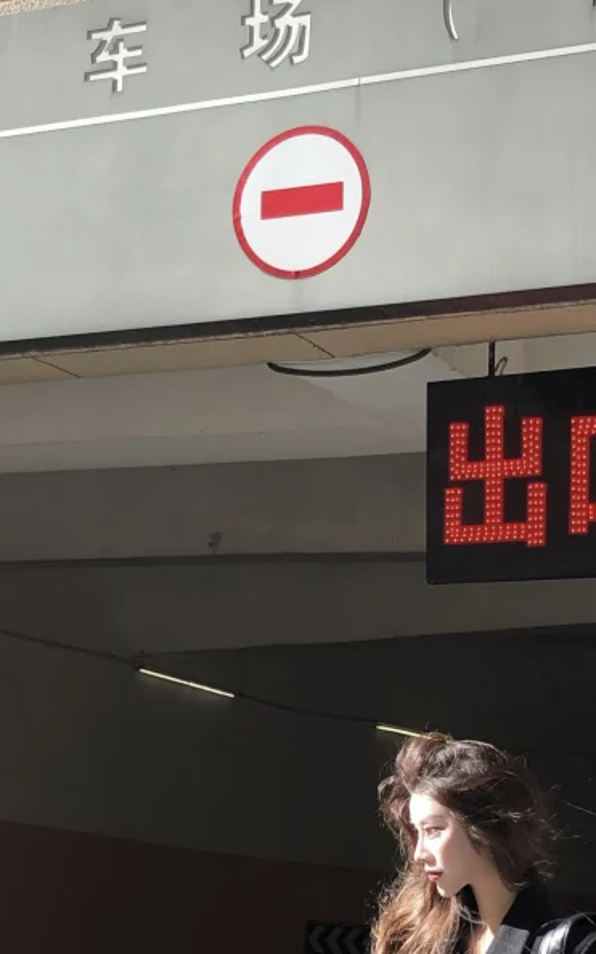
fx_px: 1872
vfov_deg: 27.7
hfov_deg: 18.0
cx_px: 429
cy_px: 834
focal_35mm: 72
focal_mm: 3.99
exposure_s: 1/533
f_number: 1.8
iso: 20
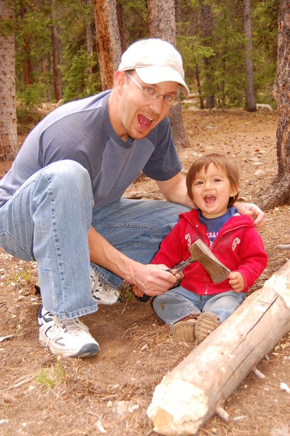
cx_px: 145
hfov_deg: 26.5
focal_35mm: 51
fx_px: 617
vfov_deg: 38.9
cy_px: 218
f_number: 4.5
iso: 400
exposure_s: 1/160
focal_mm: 34
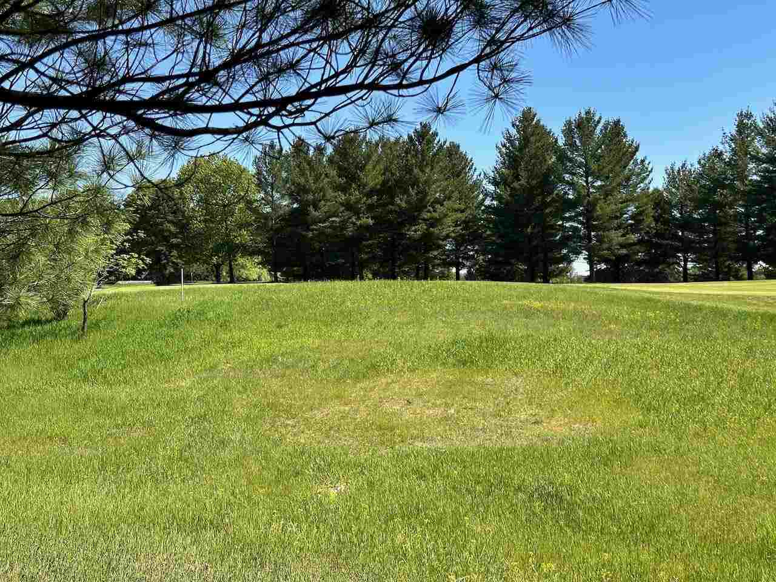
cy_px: 291
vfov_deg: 30.3
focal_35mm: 48
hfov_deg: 39.7
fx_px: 1076
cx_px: 388
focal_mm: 6.86
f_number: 1.78
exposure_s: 1/2410
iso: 64
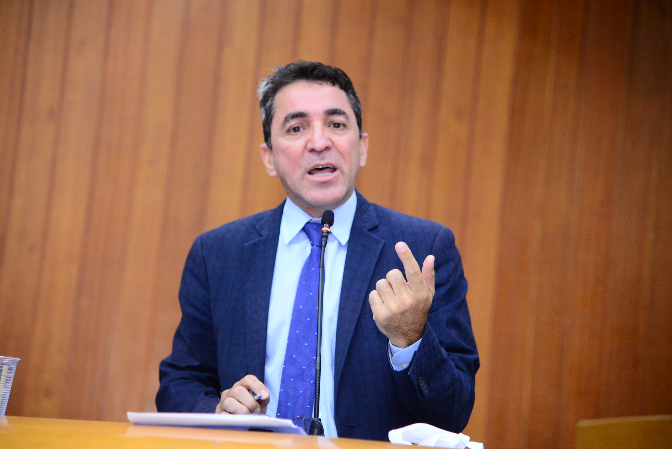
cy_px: 224
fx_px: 1961
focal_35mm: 105
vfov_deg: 13.1
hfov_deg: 19.4
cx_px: 336
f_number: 4
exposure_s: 1/80
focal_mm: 105
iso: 2500
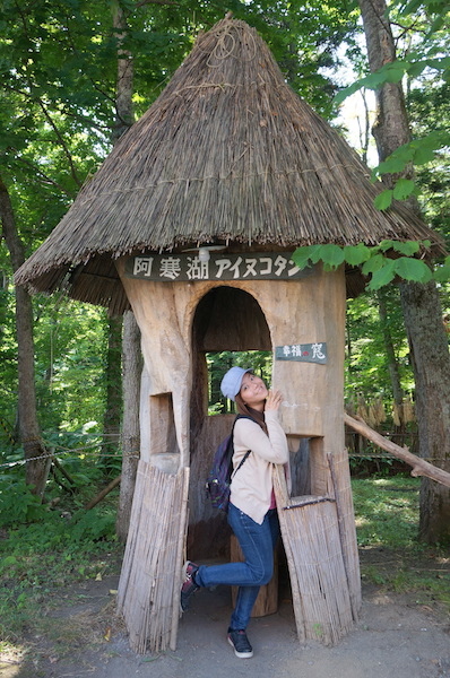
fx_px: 480
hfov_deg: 50.3
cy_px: 339
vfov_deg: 70.5
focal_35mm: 26
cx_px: 225
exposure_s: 1/60
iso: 100
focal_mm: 17
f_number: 4
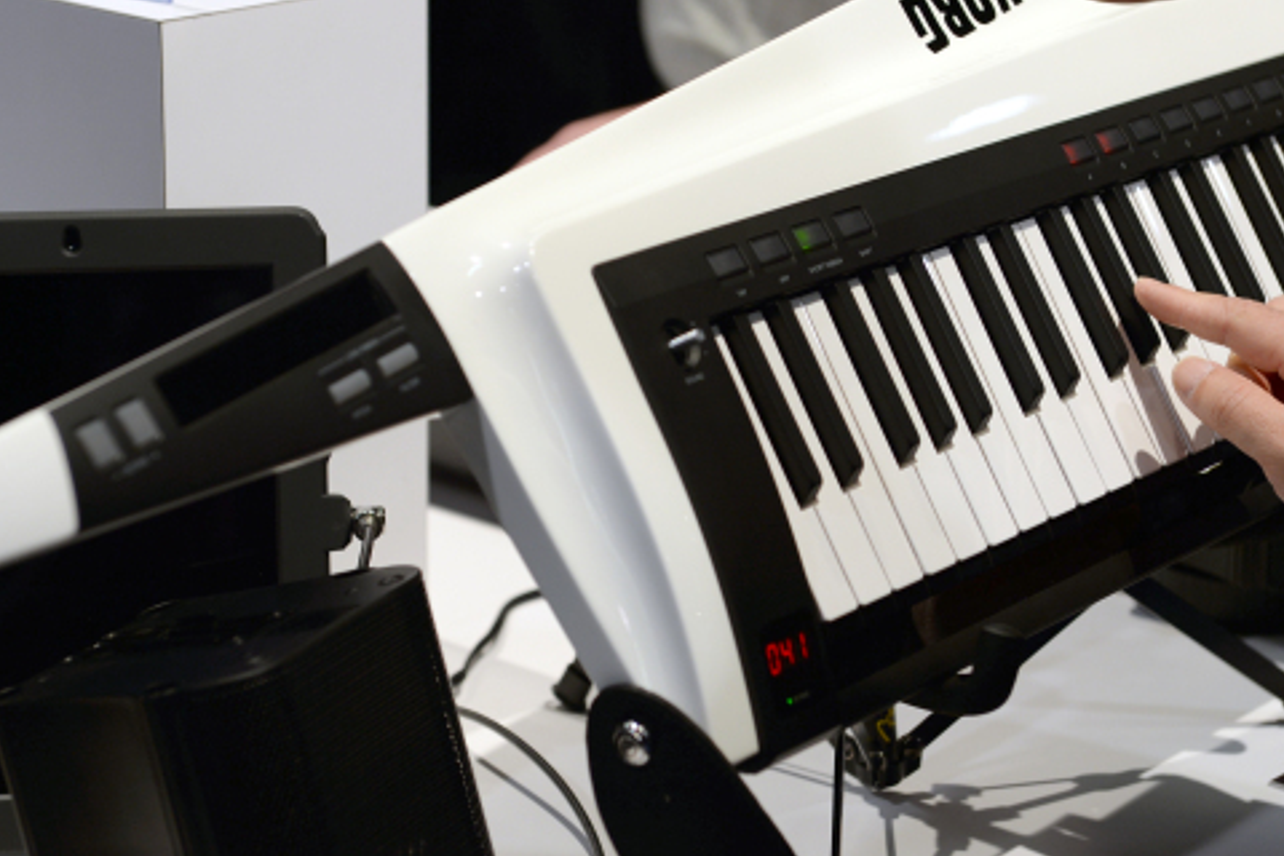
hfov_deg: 21.0
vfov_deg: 14.1
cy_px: 391
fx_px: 3459
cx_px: 670
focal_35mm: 97
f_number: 4.5
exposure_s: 1/250
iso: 500
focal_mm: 62
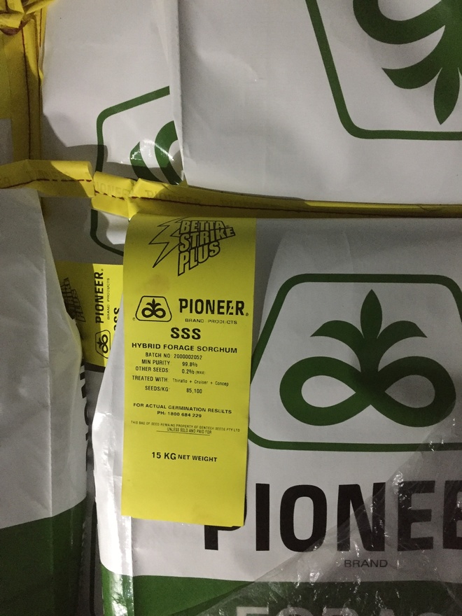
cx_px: 231
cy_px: 308
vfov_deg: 61.7
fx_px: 516
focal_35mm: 29
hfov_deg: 48.2
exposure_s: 1/17
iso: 500
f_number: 2.2
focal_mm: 4.15
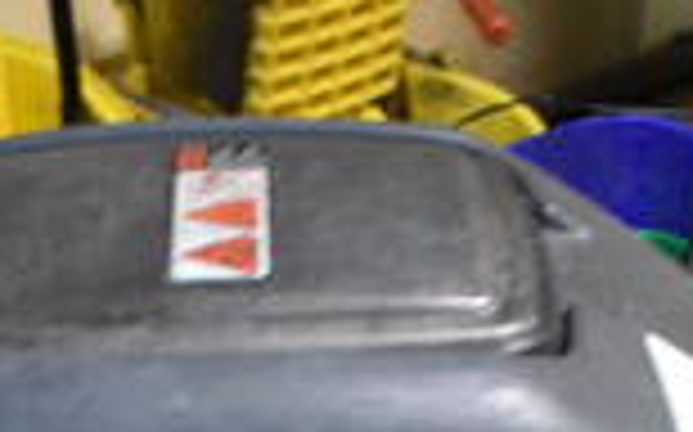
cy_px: 832
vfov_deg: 11.0
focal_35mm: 109
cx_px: 212
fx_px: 2057
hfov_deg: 19.0
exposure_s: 1/15
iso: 3200
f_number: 3.5
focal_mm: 18
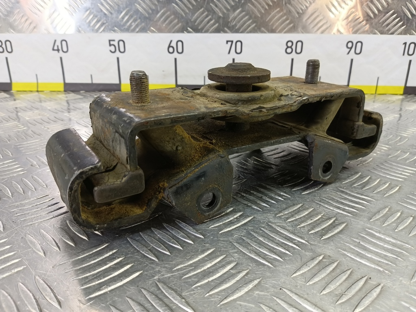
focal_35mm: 23
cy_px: 156
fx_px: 276
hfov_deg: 73.9
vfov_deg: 58.9
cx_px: 208
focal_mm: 4.11
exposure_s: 1/50
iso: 187
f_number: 1.6
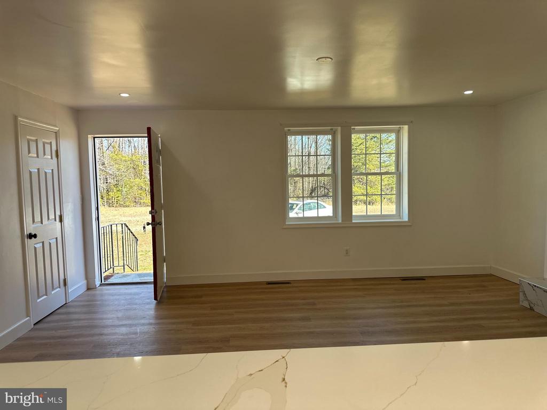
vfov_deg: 56.8
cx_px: 274
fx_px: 379
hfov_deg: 71.6
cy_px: 205
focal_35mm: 24
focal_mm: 6.86
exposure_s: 1/343
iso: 80
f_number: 1.78
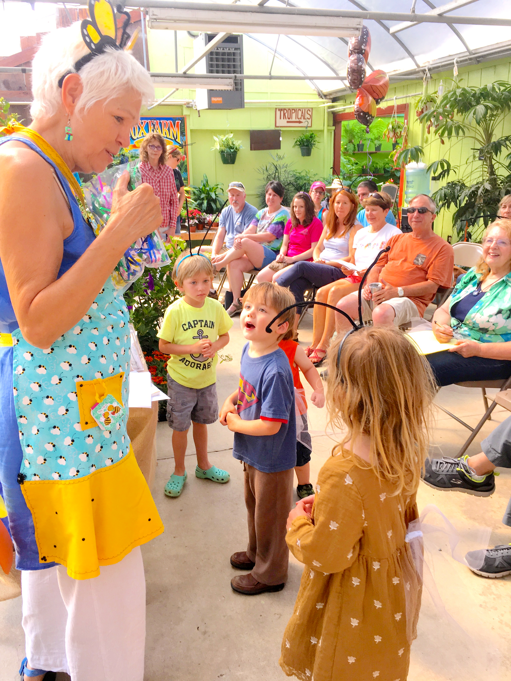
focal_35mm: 29
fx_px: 571
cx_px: 256
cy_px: 340
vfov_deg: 61.7
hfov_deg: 48.2
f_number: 2.2
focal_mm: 4.15
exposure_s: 1/120
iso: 32
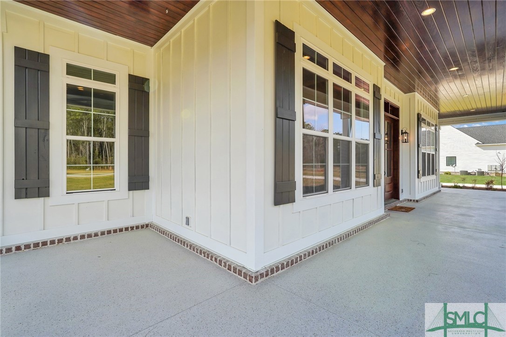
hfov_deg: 95.0
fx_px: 232
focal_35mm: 16
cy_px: 168
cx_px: 253
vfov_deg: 72.0
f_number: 9
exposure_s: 1/250
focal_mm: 16.5
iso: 320
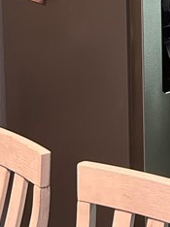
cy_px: -43
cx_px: 277
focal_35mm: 114
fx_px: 748
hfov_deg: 12.2
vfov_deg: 16.6
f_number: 1.5
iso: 320
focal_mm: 5.7
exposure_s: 1/60
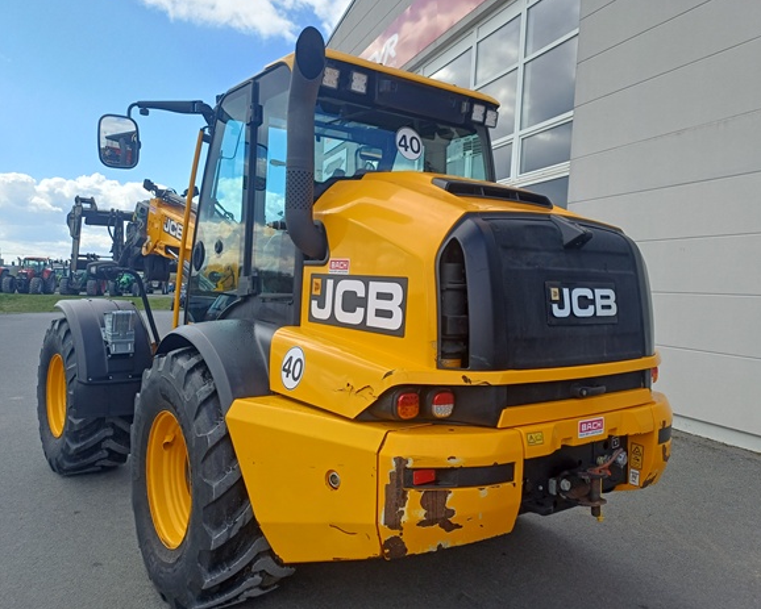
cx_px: 377
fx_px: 608
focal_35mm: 27
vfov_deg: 53.2
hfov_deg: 64.0
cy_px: 299
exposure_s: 1/677
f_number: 1.8
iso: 50
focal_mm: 4.65
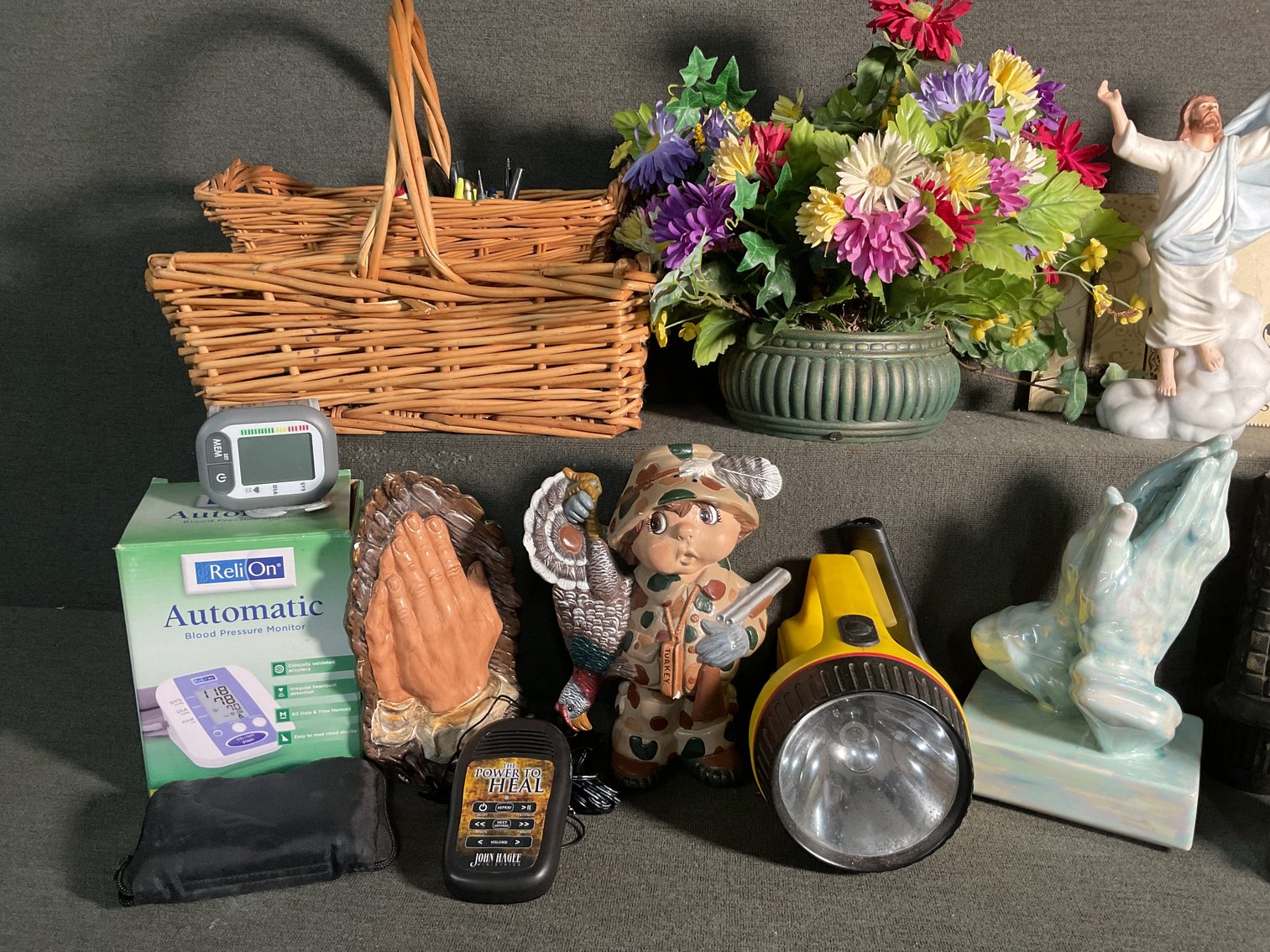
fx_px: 1064
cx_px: 635
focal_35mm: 29
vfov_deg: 48.2
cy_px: 476
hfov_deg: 61.7
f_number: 1.8
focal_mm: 3
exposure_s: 1/60
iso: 125
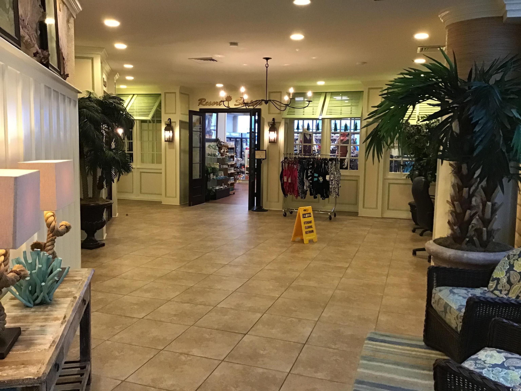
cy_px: 196
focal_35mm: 31
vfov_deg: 45.4
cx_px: 260
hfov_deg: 58.4
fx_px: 467
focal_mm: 3.3
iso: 250
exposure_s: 1/30
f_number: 2.4
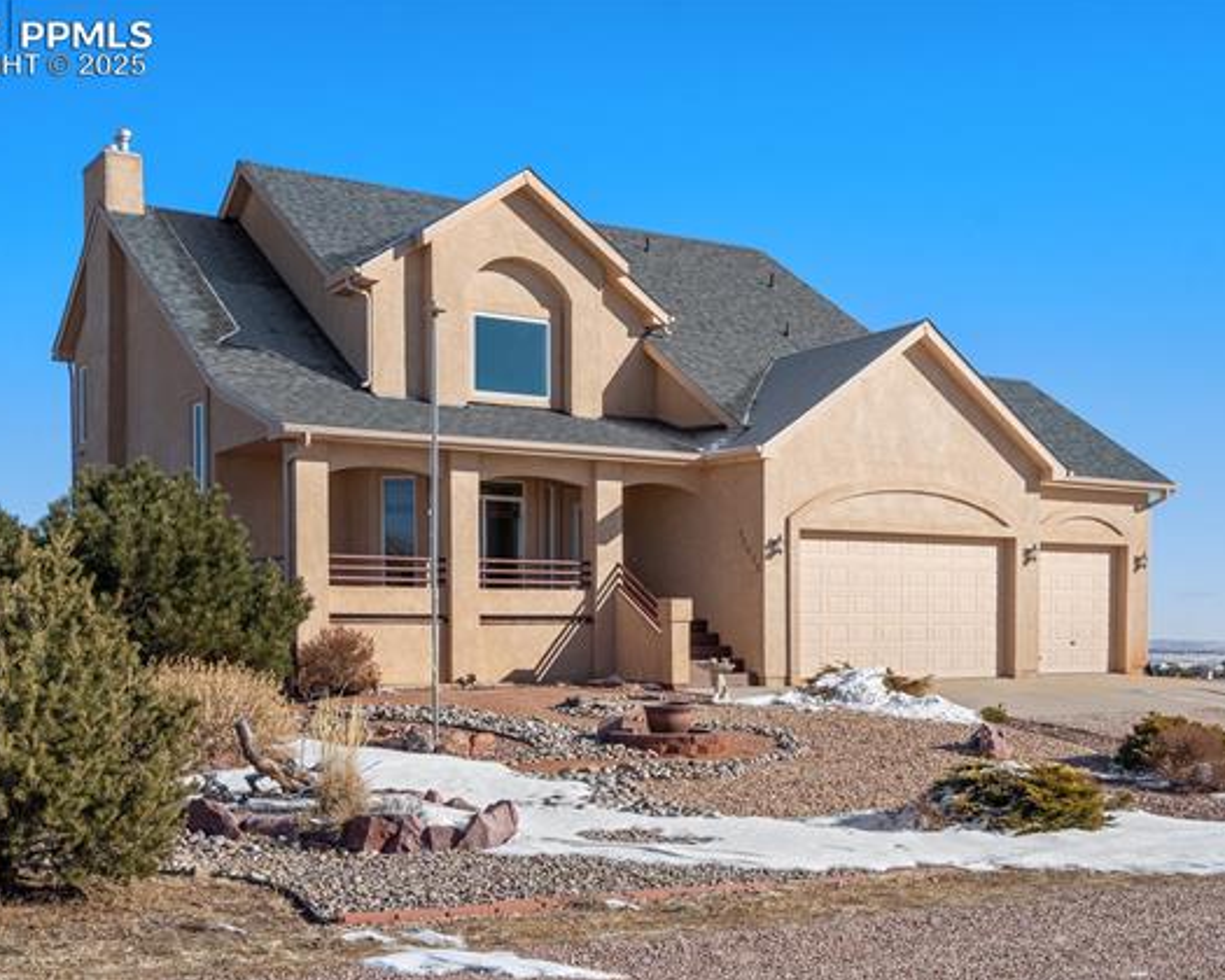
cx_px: 607
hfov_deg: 45.8
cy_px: 492
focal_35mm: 40
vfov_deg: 37.3
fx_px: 1450
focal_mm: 35
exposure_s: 1/1500
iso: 200
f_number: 5.6
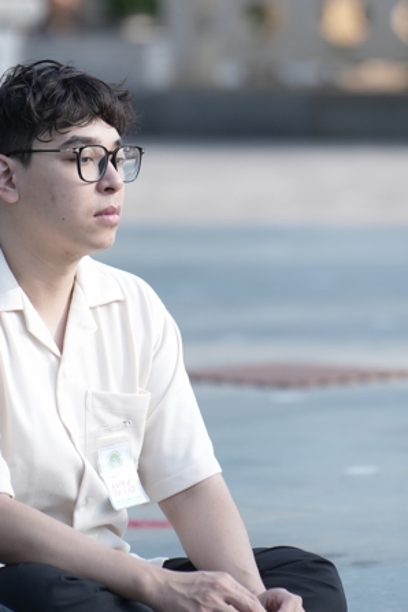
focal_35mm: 327
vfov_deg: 6.3
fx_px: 5559
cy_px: 176
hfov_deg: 4.2
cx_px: 222
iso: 500
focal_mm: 150
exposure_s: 1/2000
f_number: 2.8
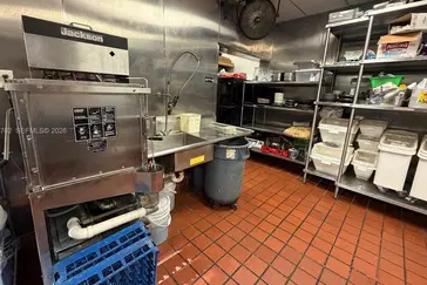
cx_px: 210
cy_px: 131
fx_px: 190
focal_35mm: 16
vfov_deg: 73.7
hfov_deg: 96.7
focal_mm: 2.22
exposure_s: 1/60
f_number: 2.2
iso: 500
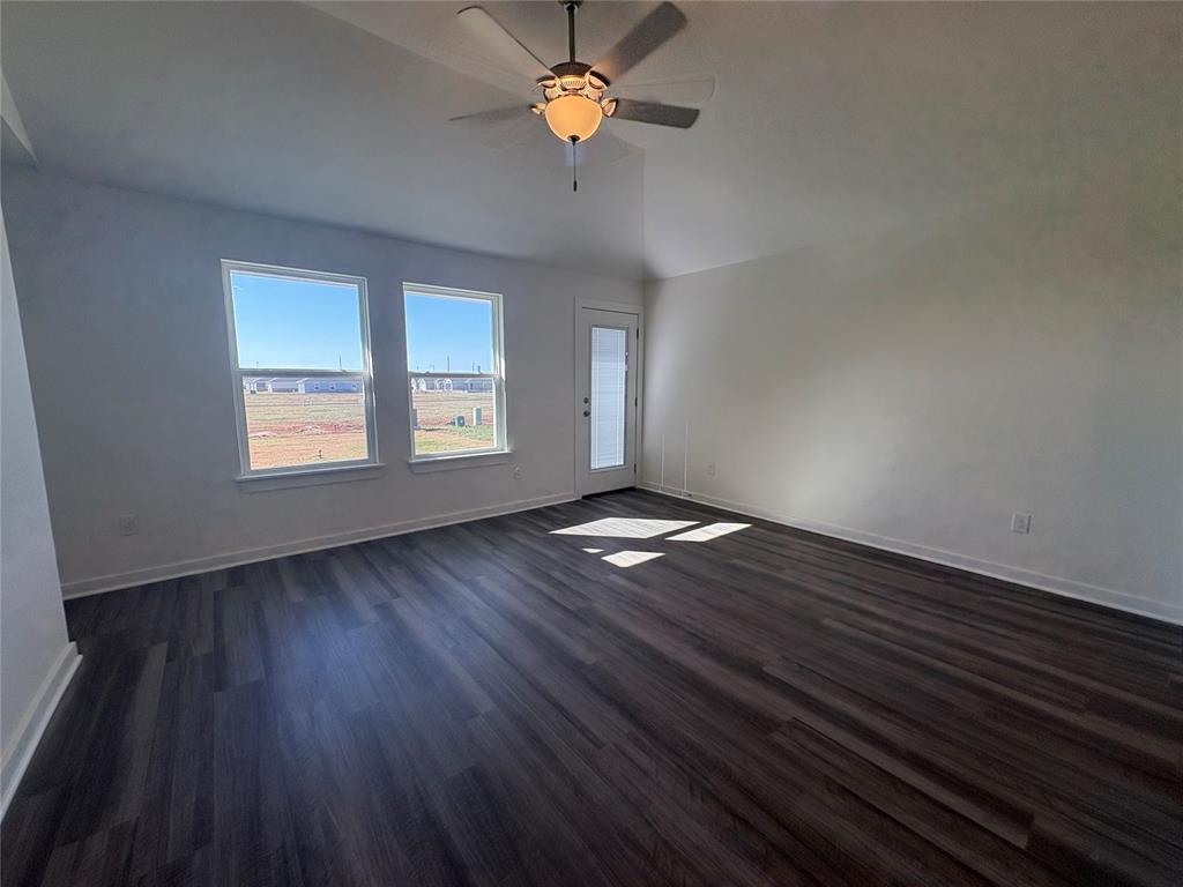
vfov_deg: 85.7
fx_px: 478
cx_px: 592
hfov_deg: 102.1
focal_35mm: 14
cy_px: 444
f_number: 2.2
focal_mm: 2.22
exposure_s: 1/217
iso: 64
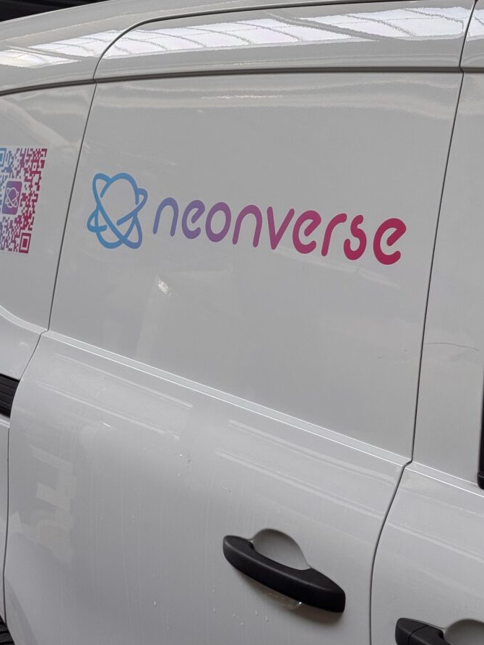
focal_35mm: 55
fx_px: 1026
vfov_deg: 34.9
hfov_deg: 26.5
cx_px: 227
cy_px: 291
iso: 50
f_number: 1.78
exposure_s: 1/121
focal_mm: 6.76
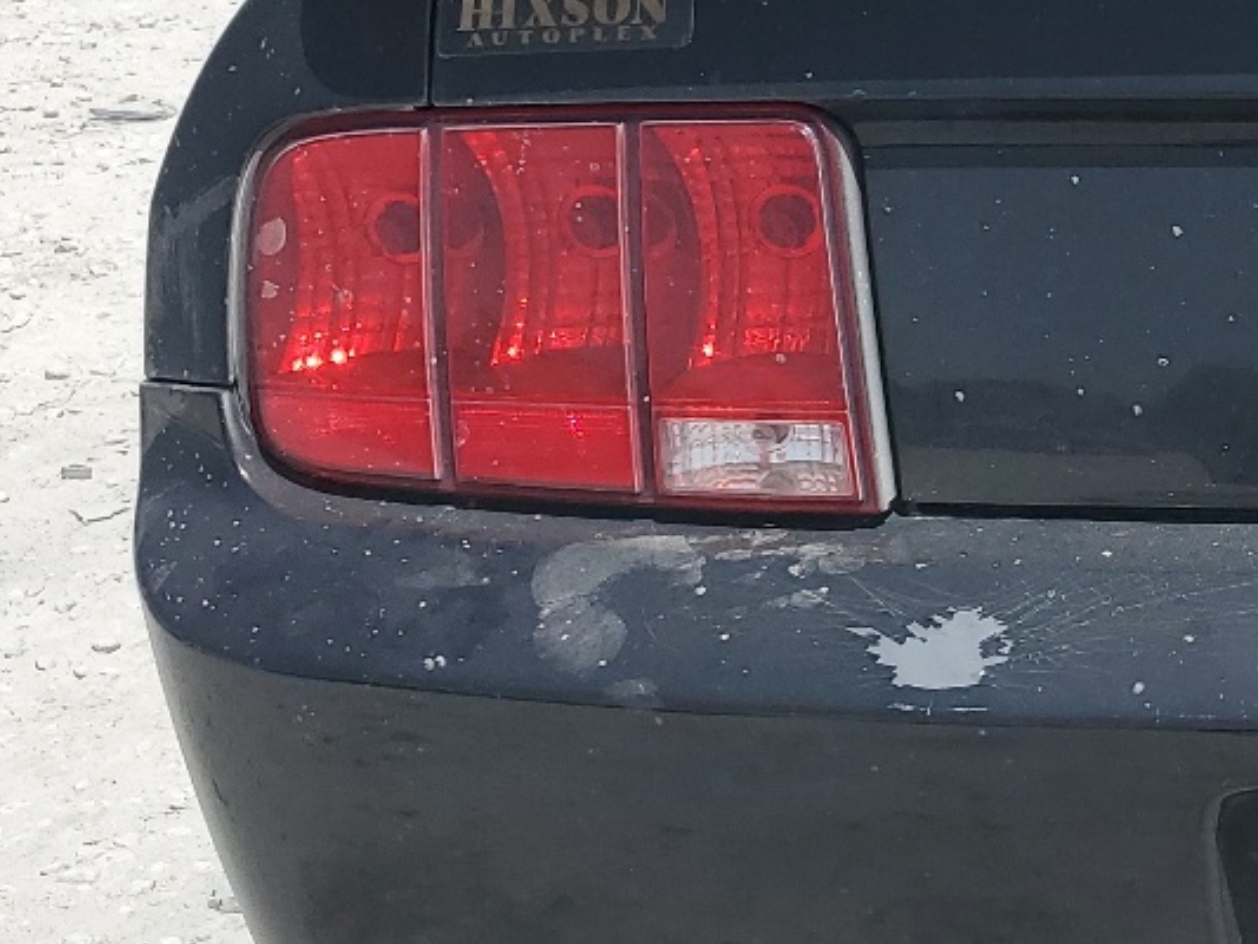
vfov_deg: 18.9
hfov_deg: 22.4
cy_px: 401
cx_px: 1624
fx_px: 2835
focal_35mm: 78
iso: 50
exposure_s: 1/5000
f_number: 1.5
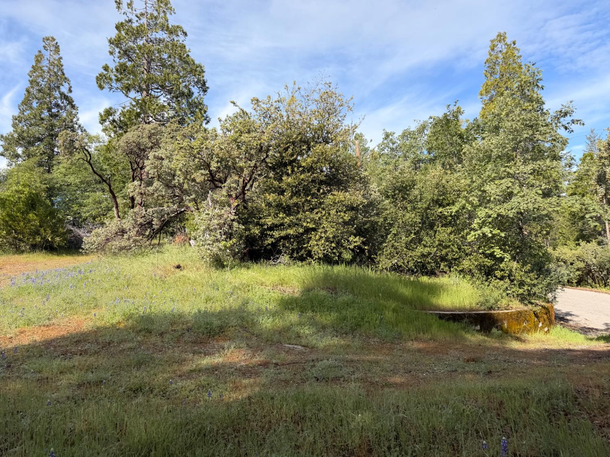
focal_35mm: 24
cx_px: 305
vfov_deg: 56.8
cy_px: 228
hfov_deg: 71.6
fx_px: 423
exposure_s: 1/2299
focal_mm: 6.76
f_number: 1.78
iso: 80
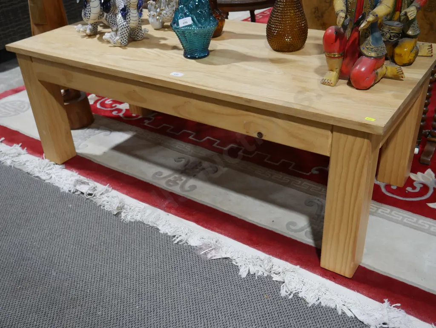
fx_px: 454
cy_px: 164
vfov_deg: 39.7
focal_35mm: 36
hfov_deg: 51.3
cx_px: 218
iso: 400
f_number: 4
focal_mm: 18
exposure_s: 1/60
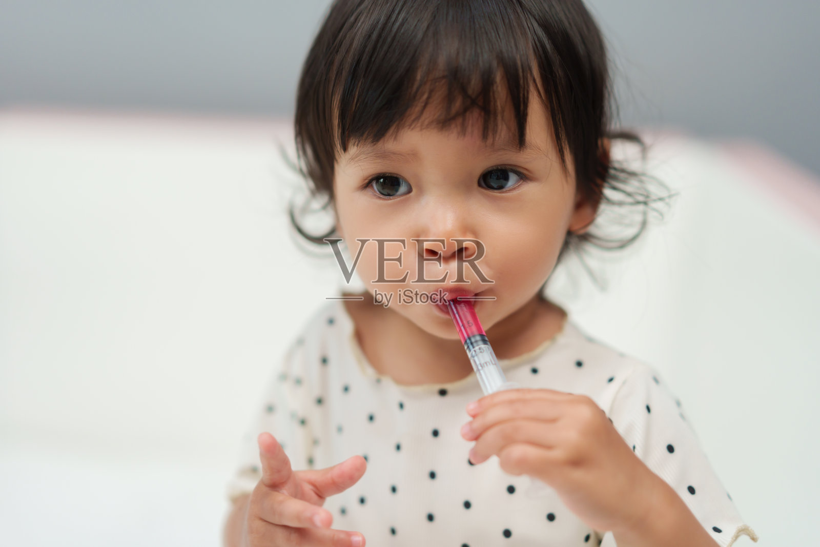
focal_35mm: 55
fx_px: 1253
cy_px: 274
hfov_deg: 36.2
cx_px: 410
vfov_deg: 24.6
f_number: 2
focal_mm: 55
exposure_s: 1/640
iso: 400
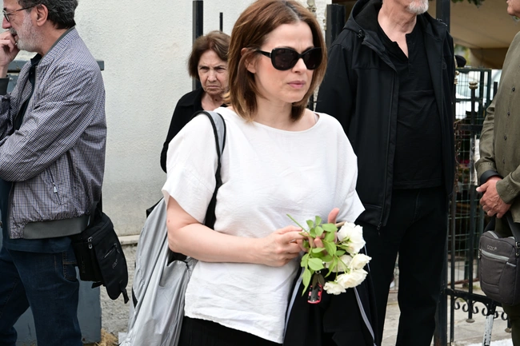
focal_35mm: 75
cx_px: 260
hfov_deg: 27.0
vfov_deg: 18.2
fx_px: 1083
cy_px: 173
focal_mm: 75
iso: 320
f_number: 7.1
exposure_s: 1/400
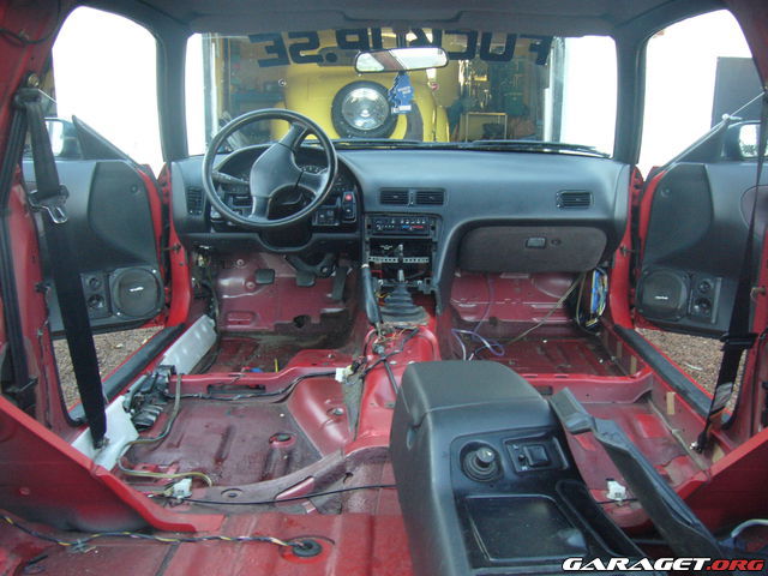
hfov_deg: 52.6
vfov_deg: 40.7
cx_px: 384
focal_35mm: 35
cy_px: 288
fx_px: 777
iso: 200
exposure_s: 1/8
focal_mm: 5.8
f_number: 2.8
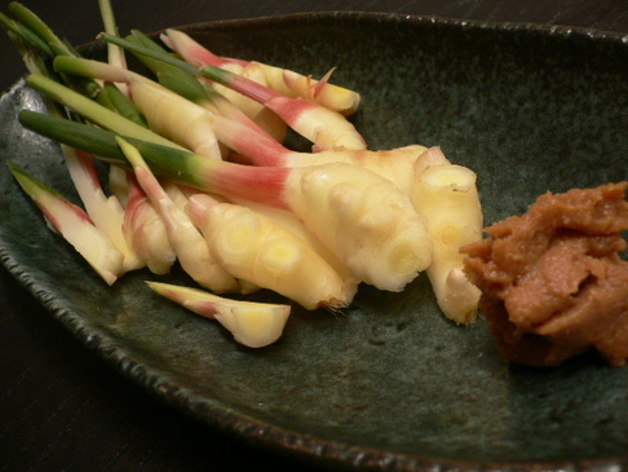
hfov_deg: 51.3
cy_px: 233
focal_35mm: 36
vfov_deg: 39.7
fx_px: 653
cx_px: 322
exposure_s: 1/8
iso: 100
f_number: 2.8
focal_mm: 5.8
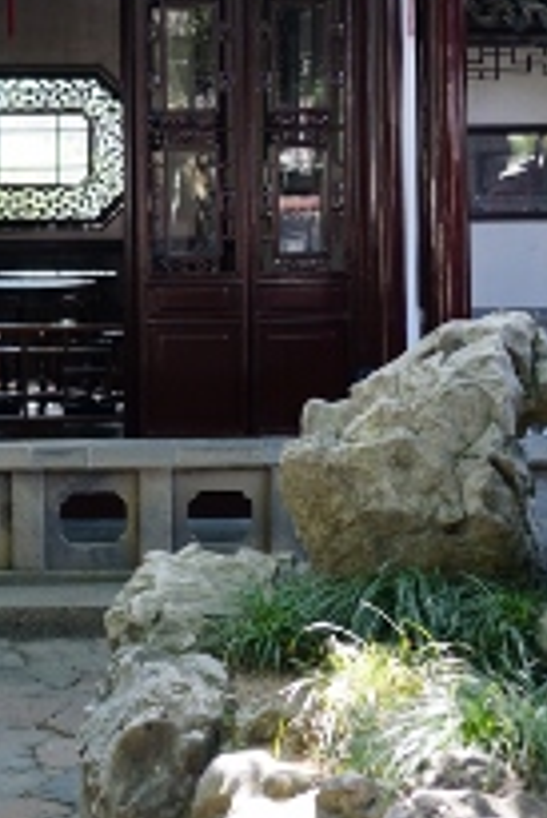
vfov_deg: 26.2
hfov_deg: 17.8
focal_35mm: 76
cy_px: 168
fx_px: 1729
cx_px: 78
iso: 125
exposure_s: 1/60
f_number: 4
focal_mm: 26
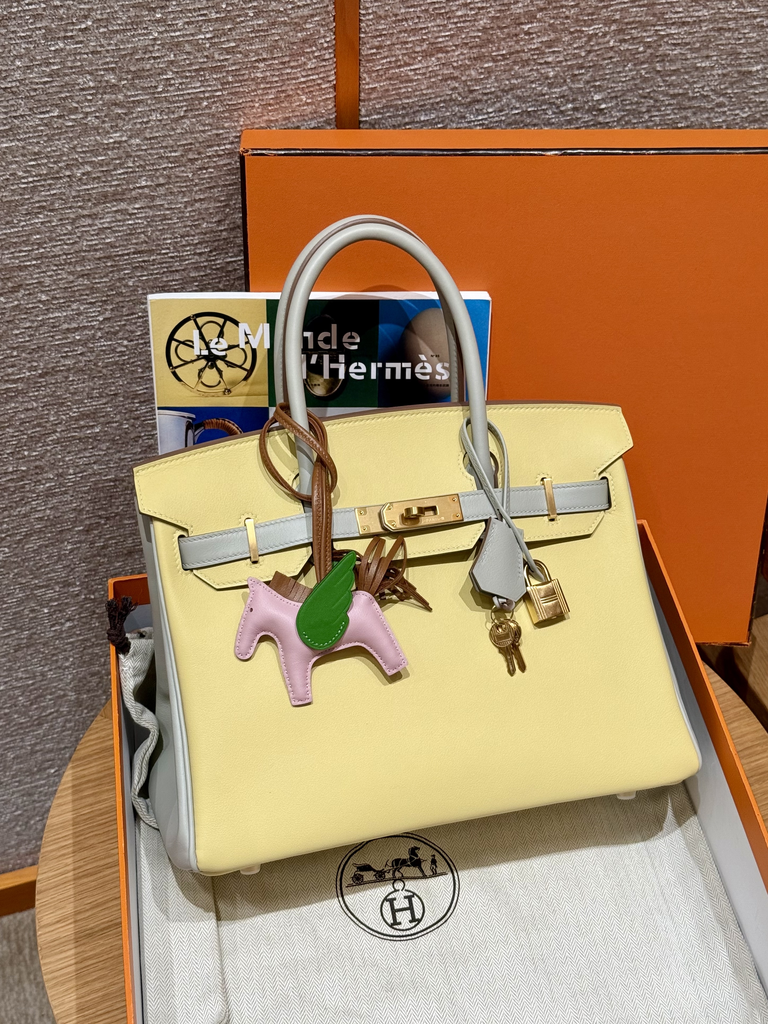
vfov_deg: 39.7
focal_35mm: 48
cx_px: 384
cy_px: 512
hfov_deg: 30.3
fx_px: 1420
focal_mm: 6.76
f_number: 1.78
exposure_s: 1/121
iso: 80
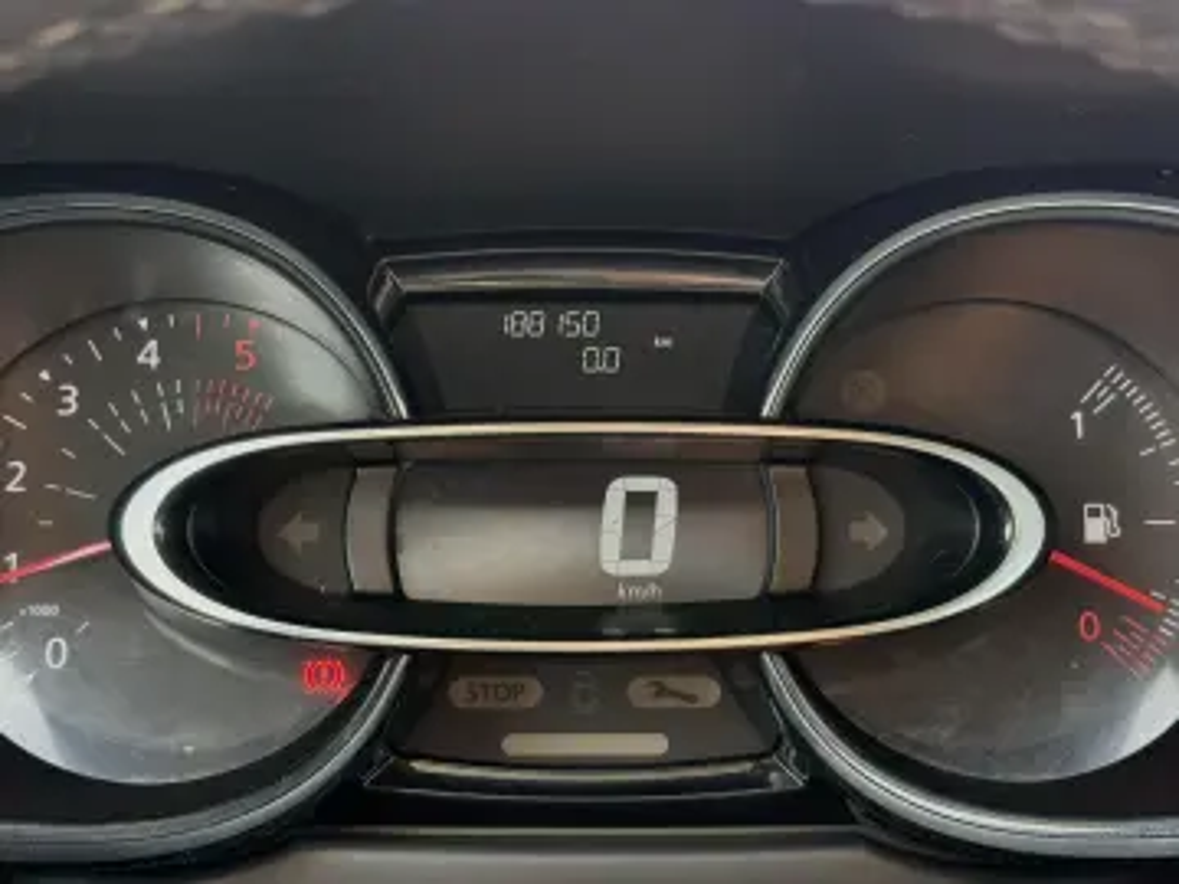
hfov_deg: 39.7
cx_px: 590
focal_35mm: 48
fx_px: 1635
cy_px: 442
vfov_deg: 30.3
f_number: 1.78
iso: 200
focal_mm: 6.76
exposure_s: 1/100
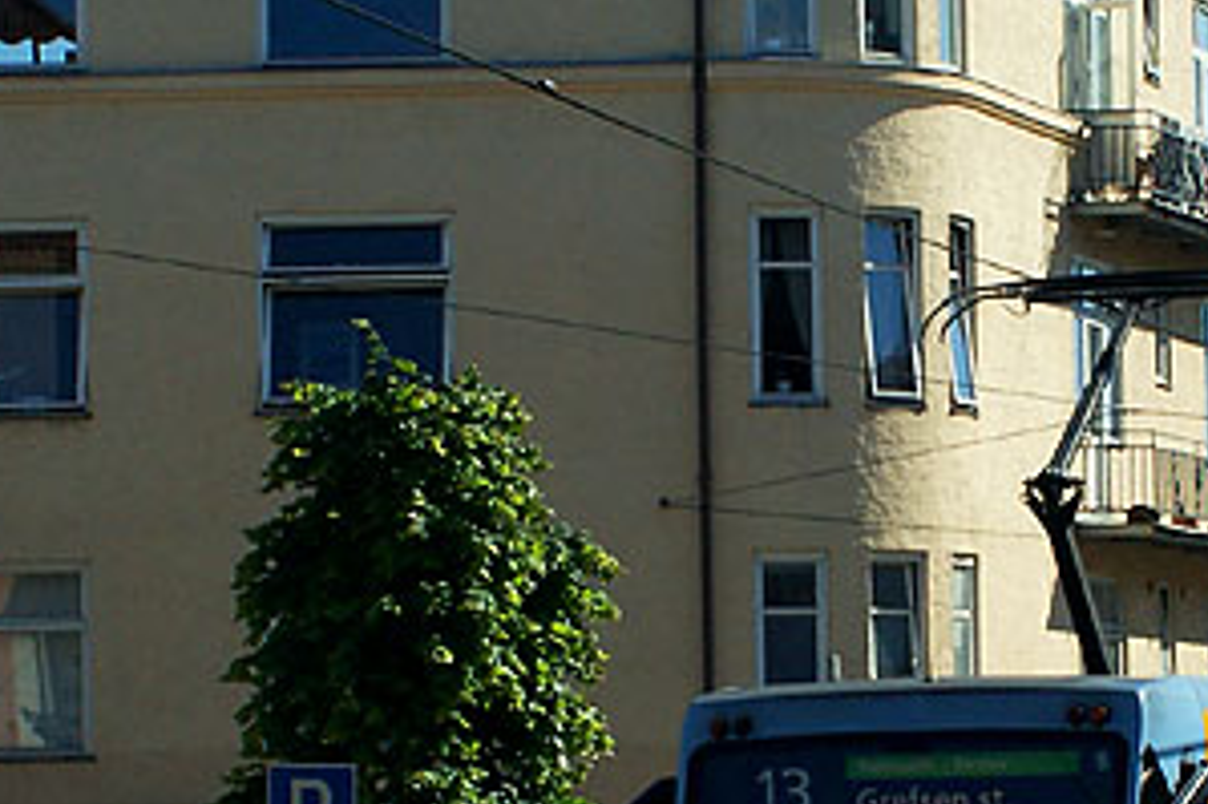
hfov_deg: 13.7
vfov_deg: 9.5
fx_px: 4829
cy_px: 404
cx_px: 1620
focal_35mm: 144
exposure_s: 1/640
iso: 200
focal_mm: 28
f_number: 7.1
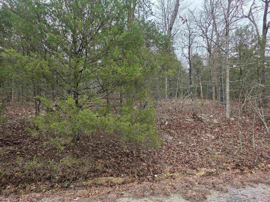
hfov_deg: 73.9
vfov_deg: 58.9
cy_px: 101
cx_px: 135
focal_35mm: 23
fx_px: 179
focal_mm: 6.3
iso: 80
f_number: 1.7
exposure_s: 1/180
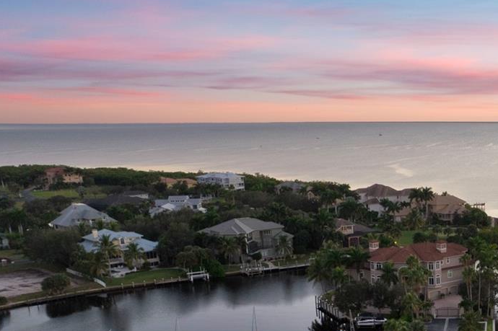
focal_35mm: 51
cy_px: 332
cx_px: 517
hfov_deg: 34.7
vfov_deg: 25.2
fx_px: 705
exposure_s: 1/50
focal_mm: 8.38
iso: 100
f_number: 2.8
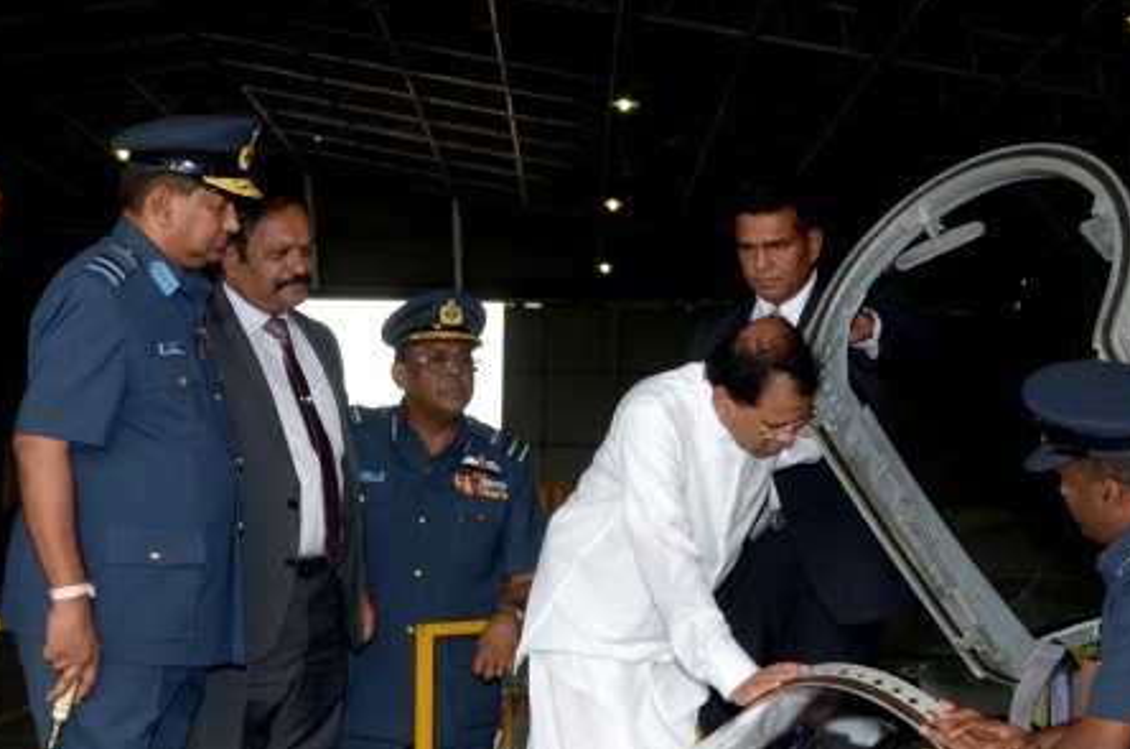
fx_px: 2537
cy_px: 498
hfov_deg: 25.1
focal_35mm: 81
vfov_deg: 16.7
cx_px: 624
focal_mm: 40
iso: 250
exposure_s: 1/160
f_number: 5
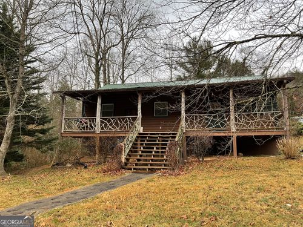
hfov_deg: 61.7
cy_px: 114
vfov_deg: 48.2
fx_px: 254
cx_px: 152
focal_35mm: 29
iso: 25
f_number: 1.8
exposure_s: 1/120
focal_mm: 3
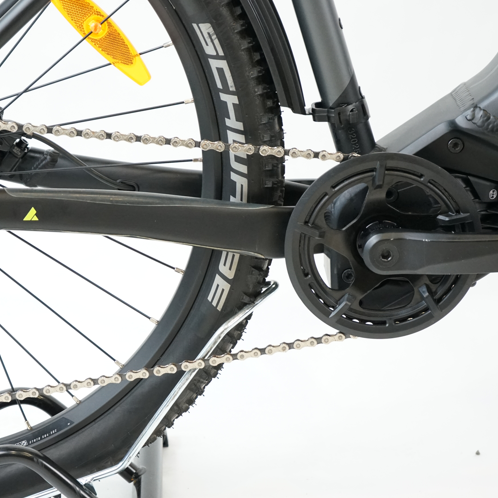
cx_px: 190
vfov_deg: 17.1
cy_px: 230
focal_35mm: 102
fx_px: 1660
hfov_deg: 17.0
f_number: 5.6
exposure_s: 1/200
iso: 2500
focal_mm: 70
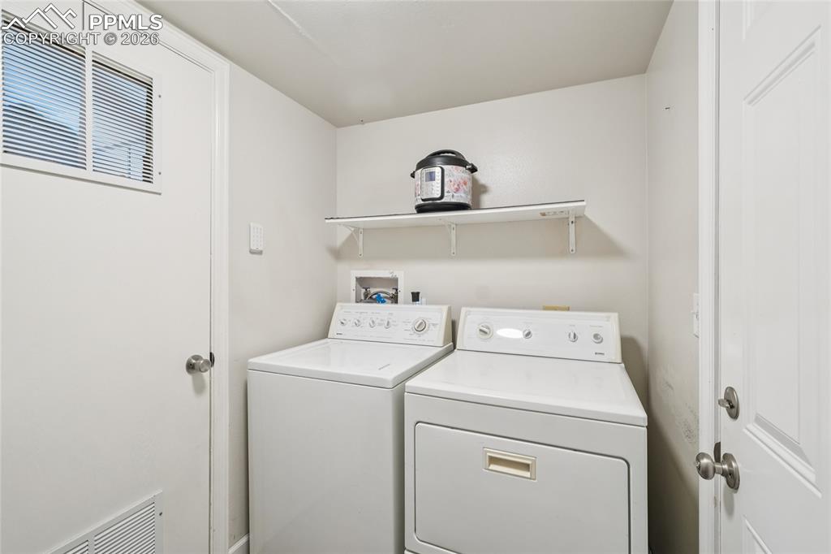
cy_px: 277
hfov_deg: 100.4
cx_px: 416
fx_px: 346
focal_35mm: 15
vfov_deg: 77.3
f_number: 8
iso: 800
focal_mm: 10
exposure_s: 1/4
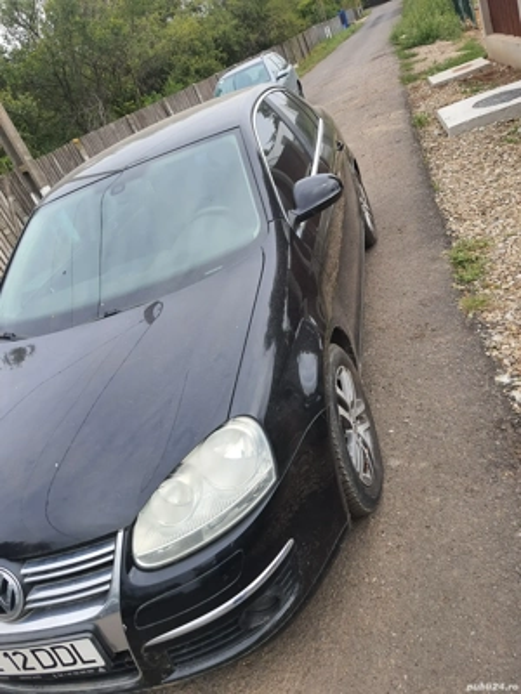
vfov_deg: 67.3
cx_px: 260
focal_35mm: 26
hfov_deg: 53.1
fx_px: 522
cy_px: 347
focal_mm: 4.32
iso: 50
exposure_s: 1/830
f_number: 1.7
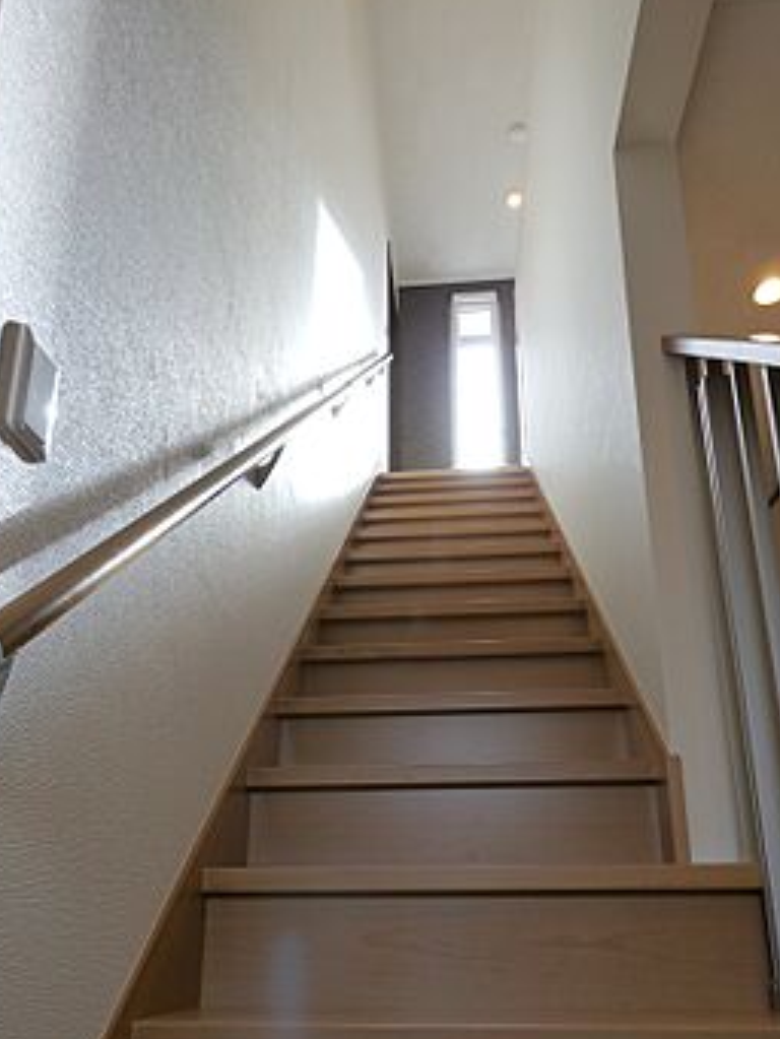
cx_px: 393
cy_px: 692
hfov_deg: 51.4
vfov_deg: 63.7
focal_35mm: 27
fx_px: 811
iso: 160
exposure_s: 1/60
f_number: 4
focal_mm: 9
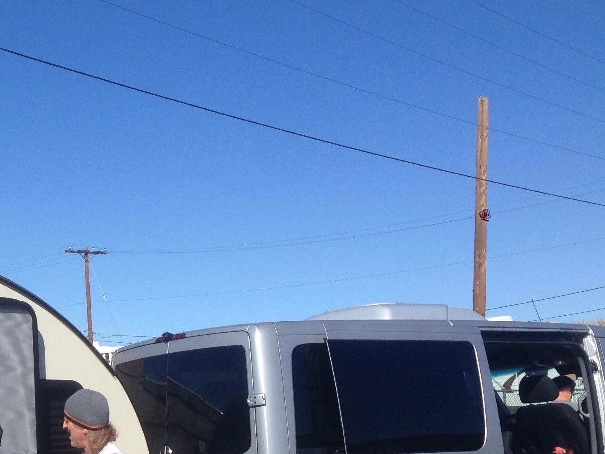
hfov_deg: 24.8
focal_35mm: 75
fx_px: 1311
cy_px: 435
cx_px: -1
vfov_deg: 19.2
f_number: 2.4
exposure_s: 1/2358
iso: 50
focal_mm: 4.12
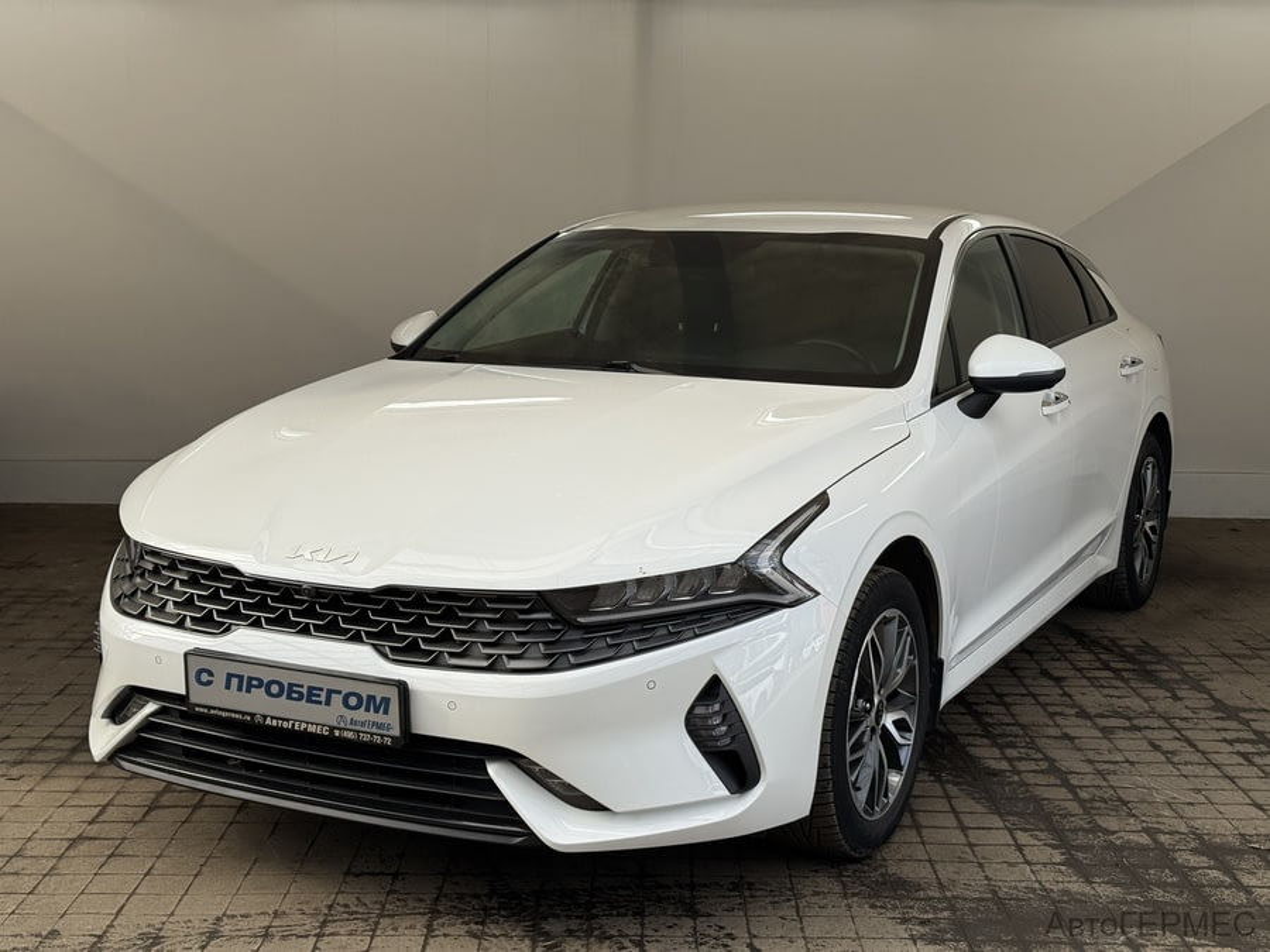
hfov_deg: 39.7
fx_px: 1761
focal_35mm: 48
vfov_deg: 30.3
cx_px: 635
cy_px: 476
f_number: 1.78
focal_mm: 6.76
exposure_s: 1/1770
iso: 64
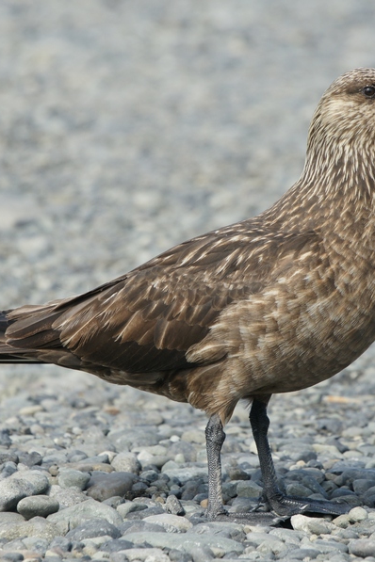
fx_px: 14124
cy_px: 281
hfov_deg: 1.5
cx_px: 208
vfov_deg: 2.3
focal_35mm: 904
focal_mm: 400
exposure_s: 1/640
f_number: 6.3
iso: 200
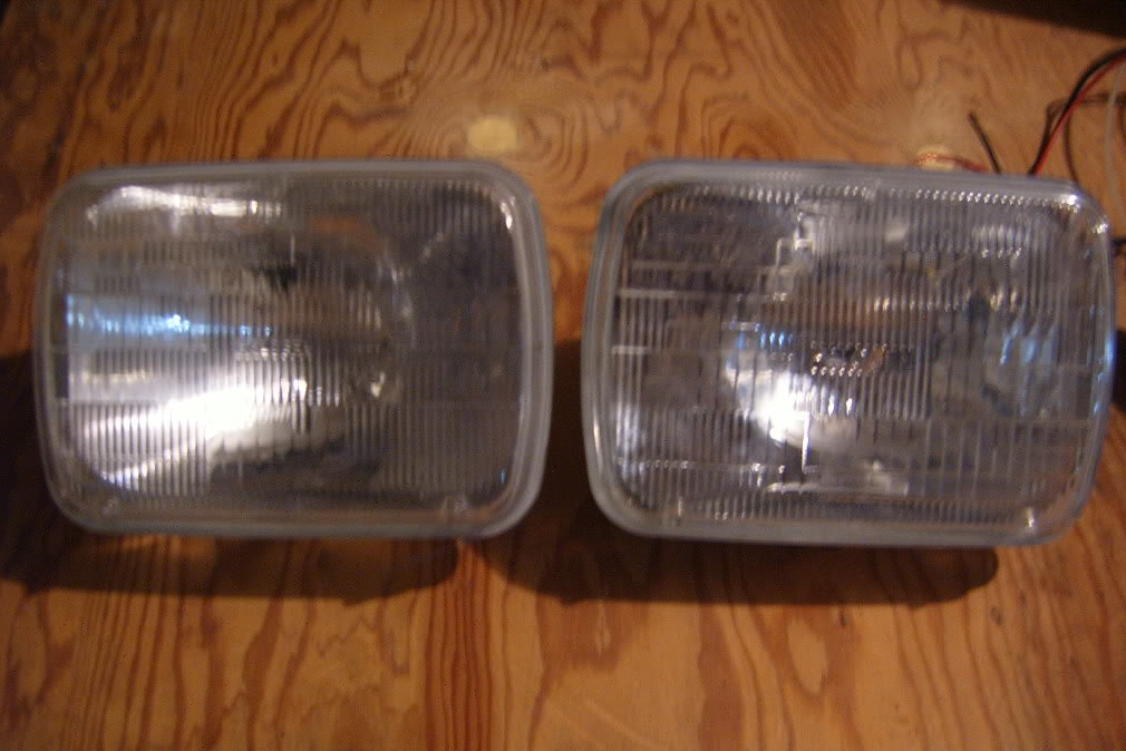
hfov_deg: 49.5
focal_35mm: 39
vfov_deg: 34.2
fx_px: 1220
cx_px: 570
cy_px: 420
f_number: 2.9
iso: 141
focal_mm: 6.2
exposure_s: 1/3
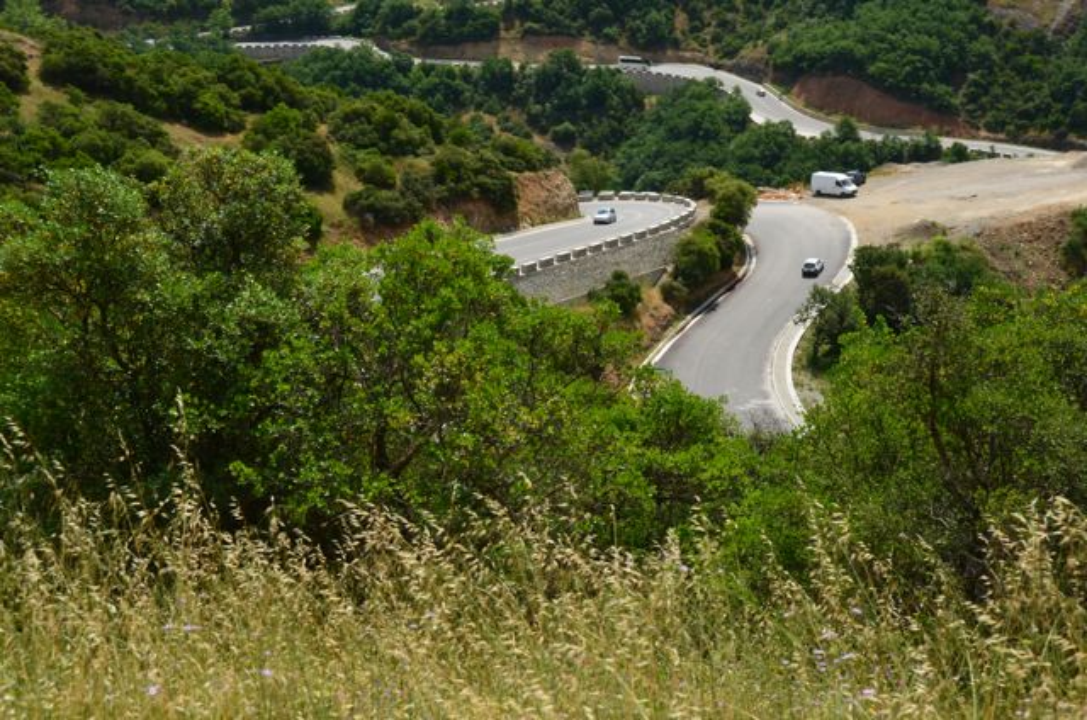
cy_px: 360
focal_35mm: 60
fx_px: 1808
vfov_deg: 22.5
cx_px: 544
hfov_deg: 33.5
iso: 100
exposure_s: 1/320
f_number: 9
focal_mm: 40
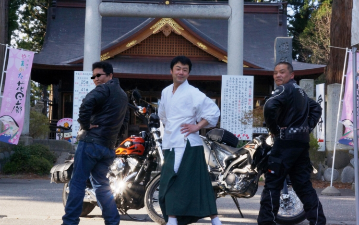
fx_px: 714
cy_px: 123
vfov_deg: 17.9
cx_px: 174
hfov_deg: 28.2
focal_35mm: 73
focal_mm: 45
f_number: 25
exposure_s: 1/80
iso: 500
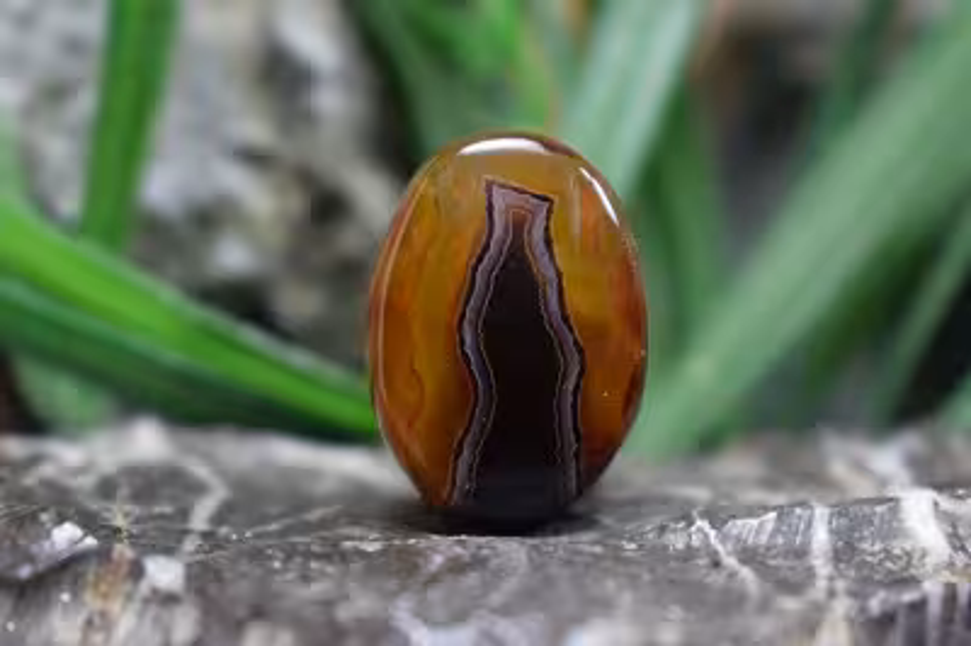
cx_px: 486
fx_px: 2223
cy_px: 323
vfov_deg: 16.5
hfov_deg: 24.6
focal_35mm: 82
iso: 800
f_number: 5.6
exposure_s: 1/60
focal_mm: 55
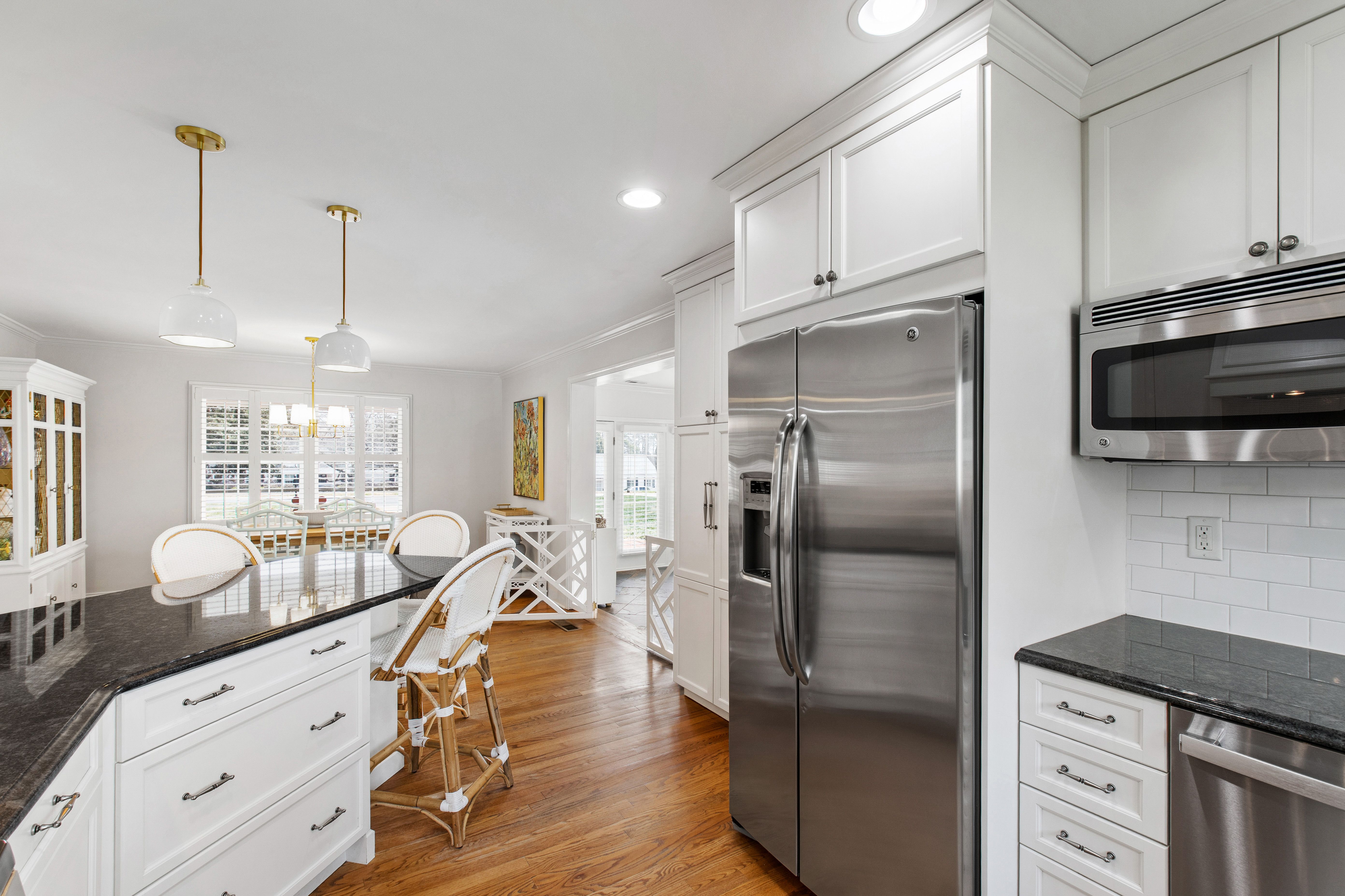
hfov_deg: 100.4
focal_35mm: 15
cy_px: 448
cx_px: 672
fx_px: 560
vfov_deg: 77.3
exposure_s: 1/4
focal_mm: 10
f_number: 8
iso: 100
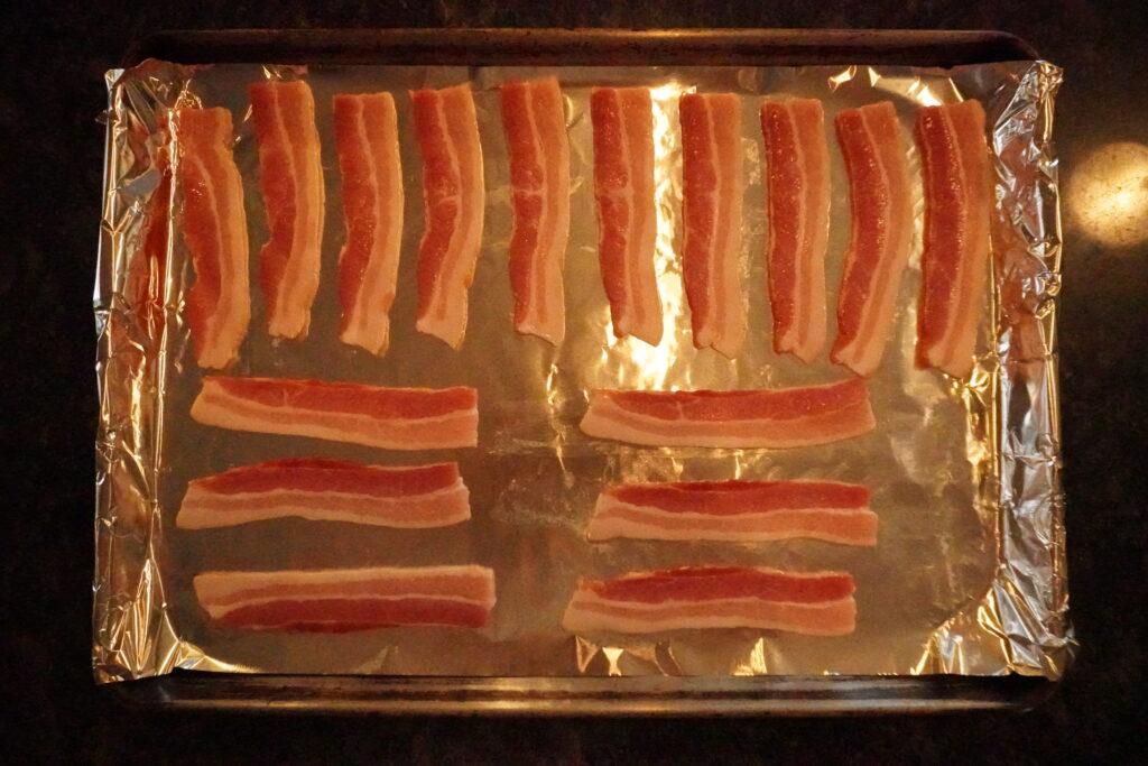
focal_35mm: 24
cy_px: 383
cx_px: 574
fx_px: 765
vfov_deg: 53.1
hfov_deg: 73.7
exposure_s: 1/3200
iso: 40000
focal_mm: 16
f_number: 3.5
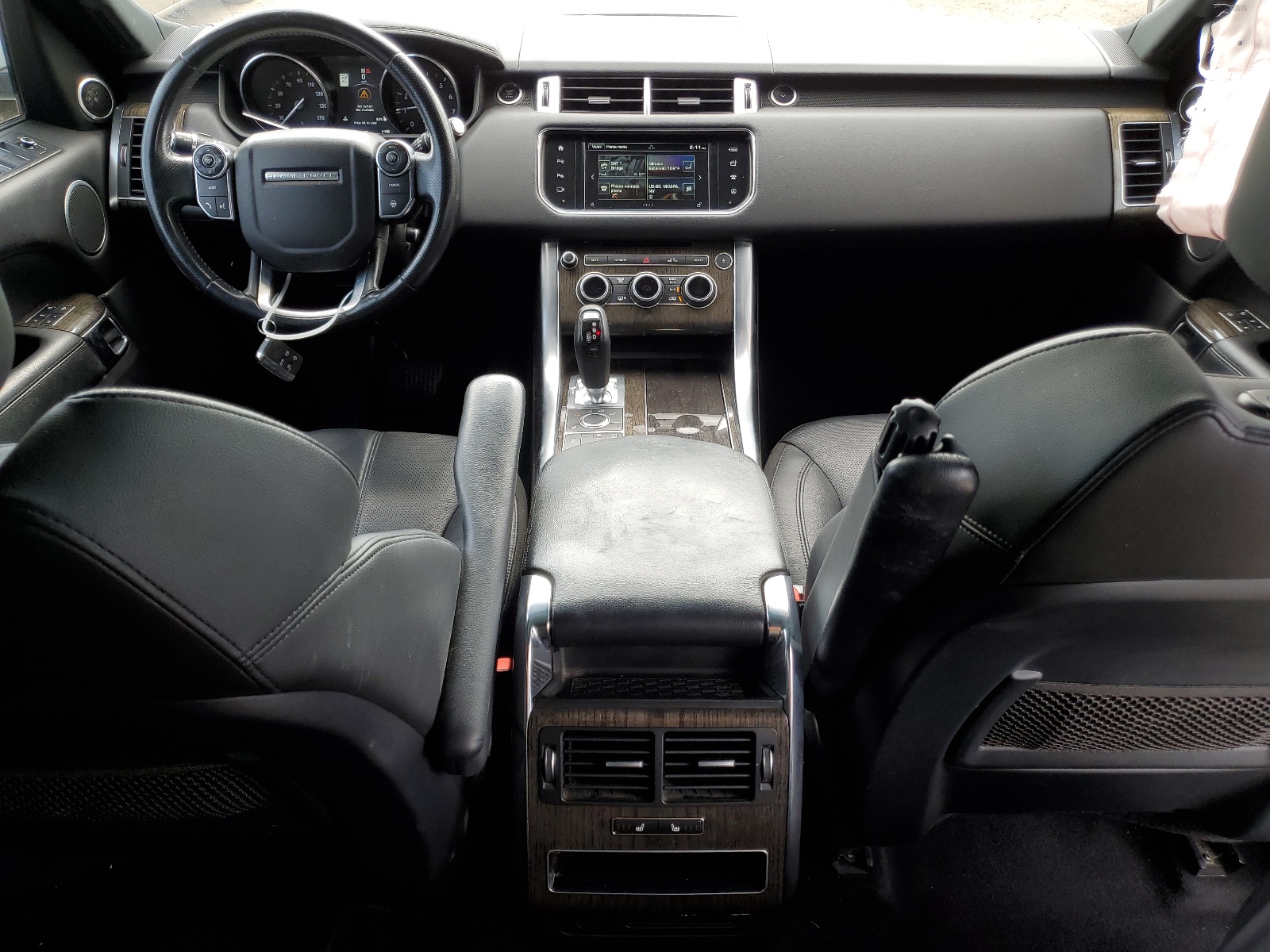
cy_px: 476
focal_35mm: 26
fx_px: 954
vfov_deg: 53.1
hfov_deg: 67.3
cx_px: 635
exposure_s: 1/182
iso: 50
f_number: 1.5
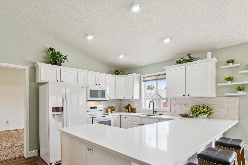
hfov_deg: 83.3
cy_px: 102
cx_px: 111
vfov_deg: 60.9
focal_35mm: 20
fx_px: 139
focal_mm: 16.1
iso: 400
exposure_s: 1/15
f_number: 13
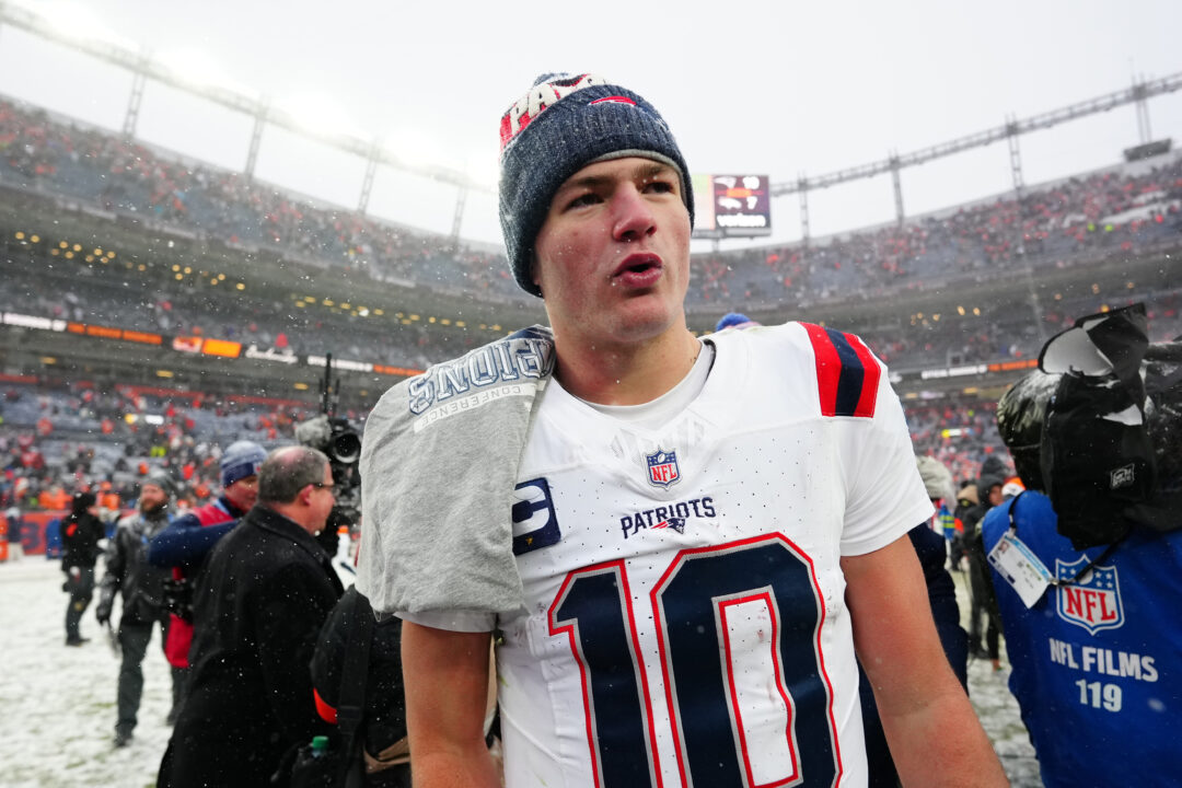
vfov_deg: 59.5
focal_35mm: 21
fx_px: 689
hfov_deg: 81.2
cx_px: 591
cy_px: 394
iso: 1600
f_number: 3.2
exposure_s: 1/2500
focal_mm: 14
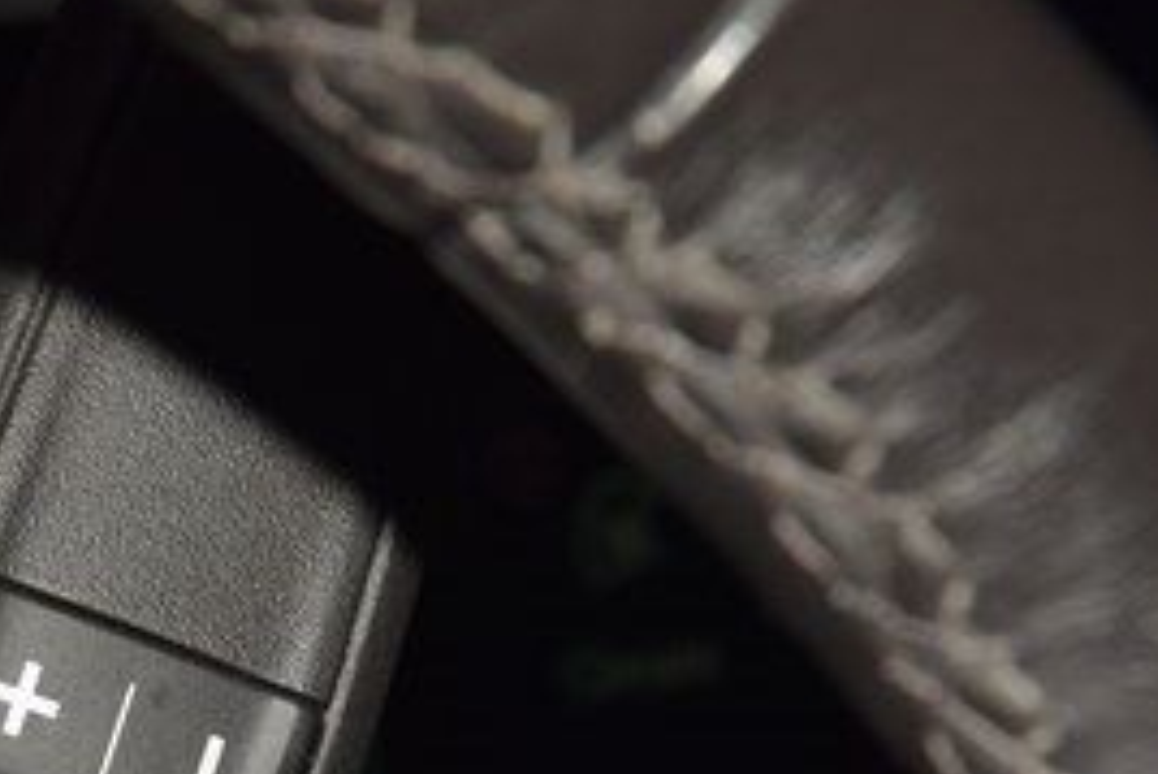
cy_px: 729
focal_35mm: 251
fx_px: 8078
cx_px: 43
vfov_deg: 5.5
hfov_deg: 8.2
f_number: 8
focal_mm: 70
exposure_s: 1/125
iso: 100
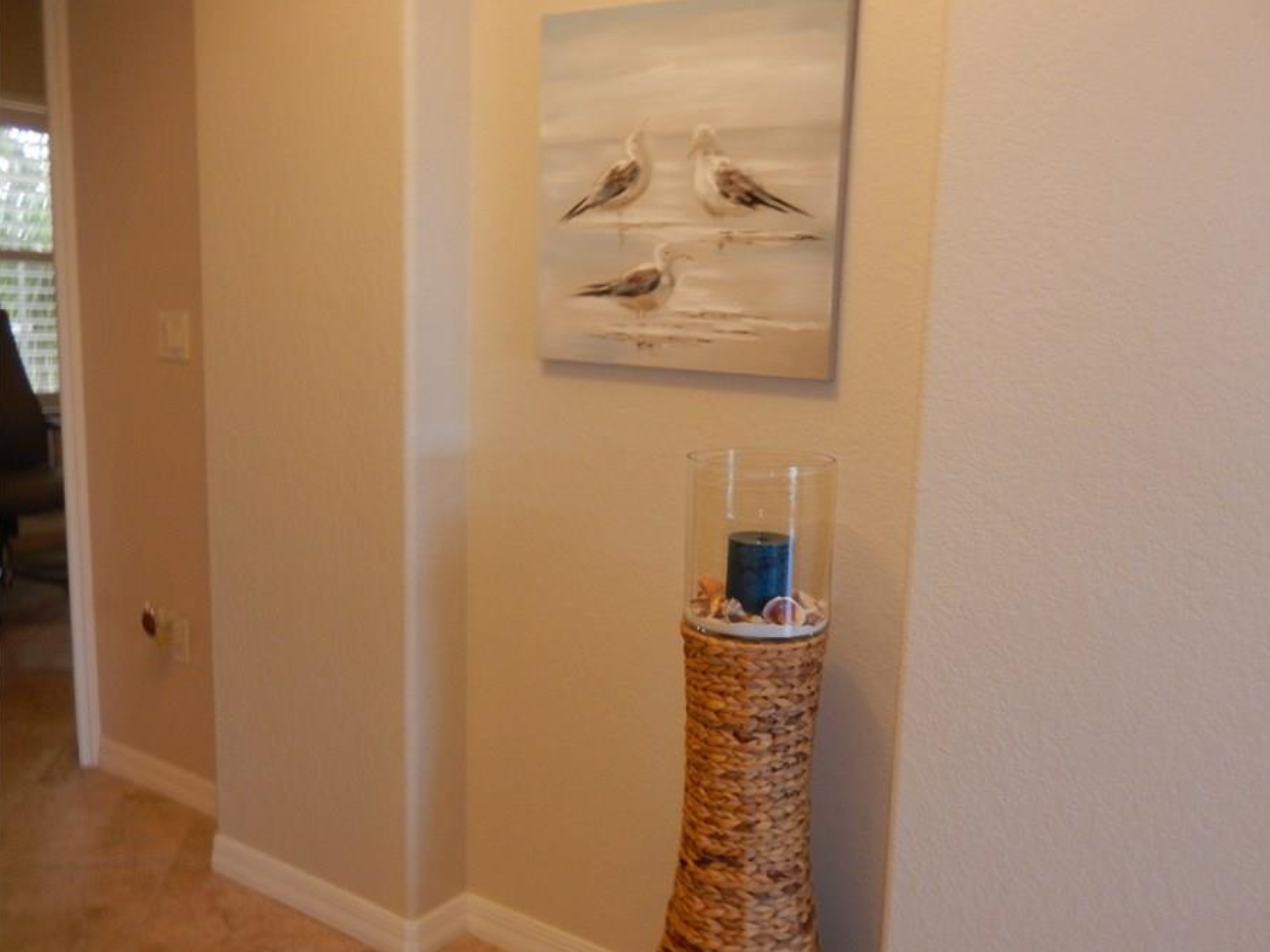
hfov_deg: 61.4
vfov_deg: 48.2
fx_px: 1064
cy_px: 482
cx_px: 732
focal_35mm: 29
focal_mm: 4.5
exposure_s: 1/30
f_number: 3.4
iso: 200
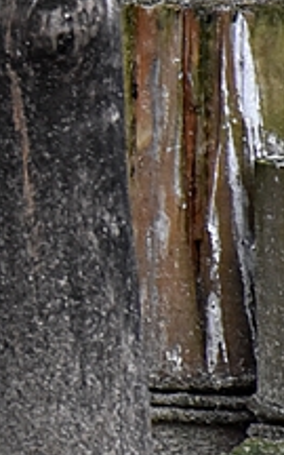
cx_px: -435
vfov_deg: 2.1
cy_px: 58
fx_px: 12582
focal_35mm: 1016
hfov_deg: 1.3
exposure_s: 1/500
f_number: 5.6
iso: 2000
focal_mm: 140
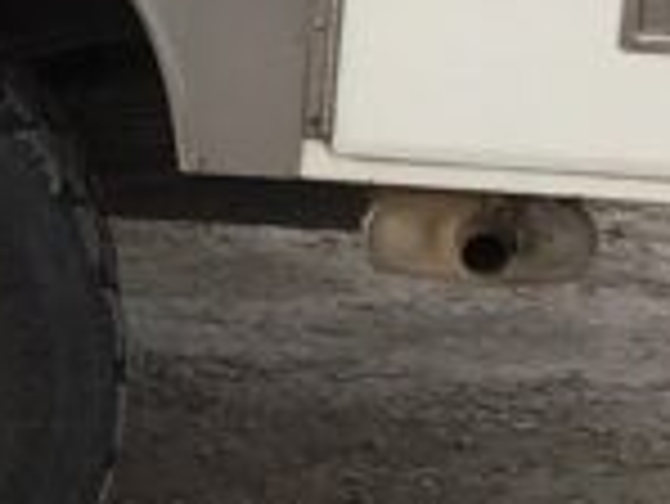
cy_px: 63
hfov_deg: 7.3
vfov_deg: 6.1
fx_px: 4726
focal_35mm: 244
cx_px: -1277
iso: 32
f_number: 2.4
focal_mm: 3.3
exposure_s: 1/120
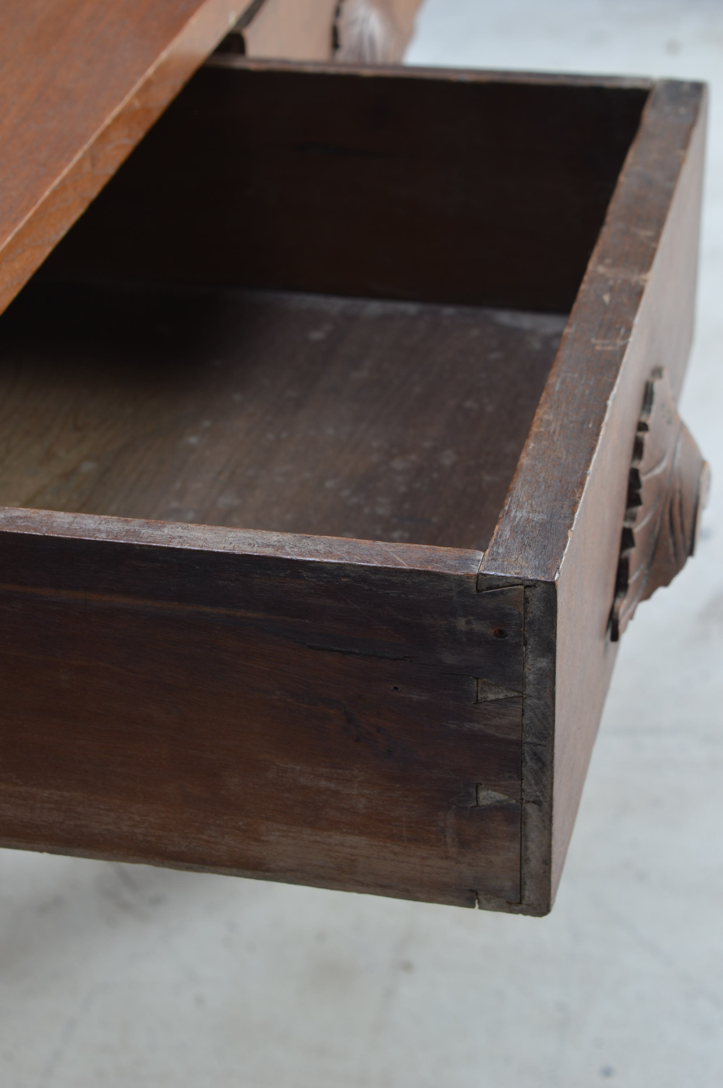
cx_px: 362
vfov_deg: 24.6
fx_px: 2490
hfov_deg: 16.5
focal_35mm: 82
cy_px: 544
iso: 100
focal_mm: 55
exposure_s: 1/100
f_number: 9
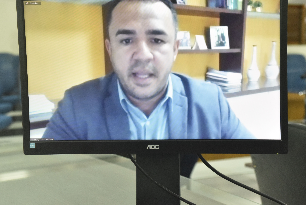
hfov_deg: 26.3
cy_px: 80
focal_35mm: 77
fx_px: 655
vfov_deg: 17.7
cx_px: 152
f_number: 6.3
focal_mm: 62
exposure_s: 1/160
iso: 6400
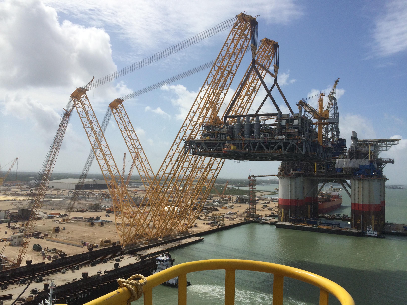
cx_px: 204
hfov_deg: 60.0
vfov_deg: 46.8
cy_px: 152
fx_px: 353
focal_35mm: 30
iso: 40
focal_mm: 4.12
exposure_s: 1/5128
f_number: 2.2
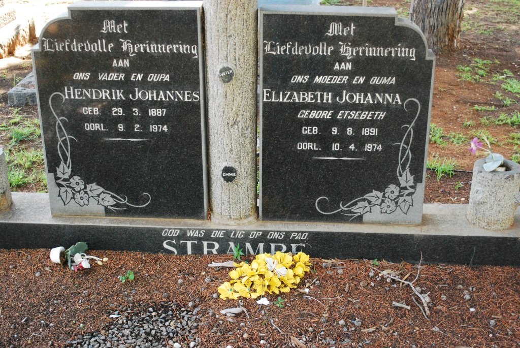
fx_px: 737
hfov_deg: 38.8
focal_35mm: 51
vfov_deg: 26.5
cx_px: 260
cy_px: 174
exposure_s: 1/400
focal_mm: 34
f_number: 5
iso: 1600
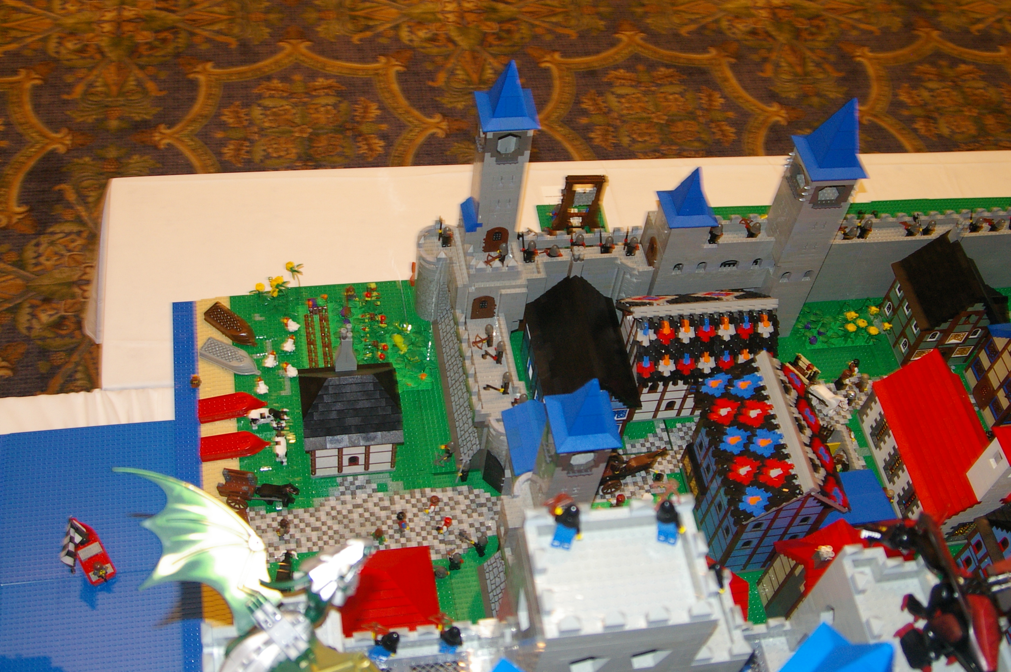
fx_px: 1178
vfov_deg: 31.8
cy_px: 336
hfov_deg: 46.4
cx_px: 506
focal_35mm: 42
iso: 800
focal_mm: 28
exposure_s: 1/45
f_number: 5.6
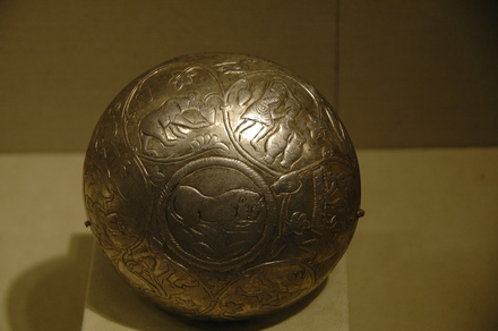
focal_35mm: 120
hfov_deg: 17.1
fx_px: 1658
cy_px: 166
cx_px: 249
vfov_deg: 11.4
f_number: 5.3
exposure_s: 1/25
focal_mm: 80
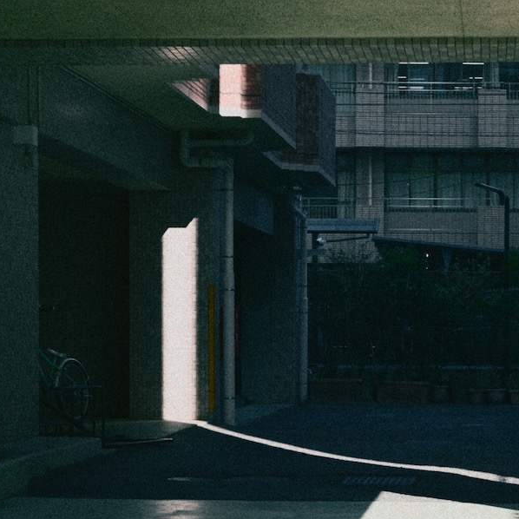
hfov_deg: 18.9
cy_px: 365
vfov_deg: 19.0
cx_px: 421
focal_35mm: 91
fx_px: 1544
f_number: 5.6
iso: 100
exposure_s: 1/160
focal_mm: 40
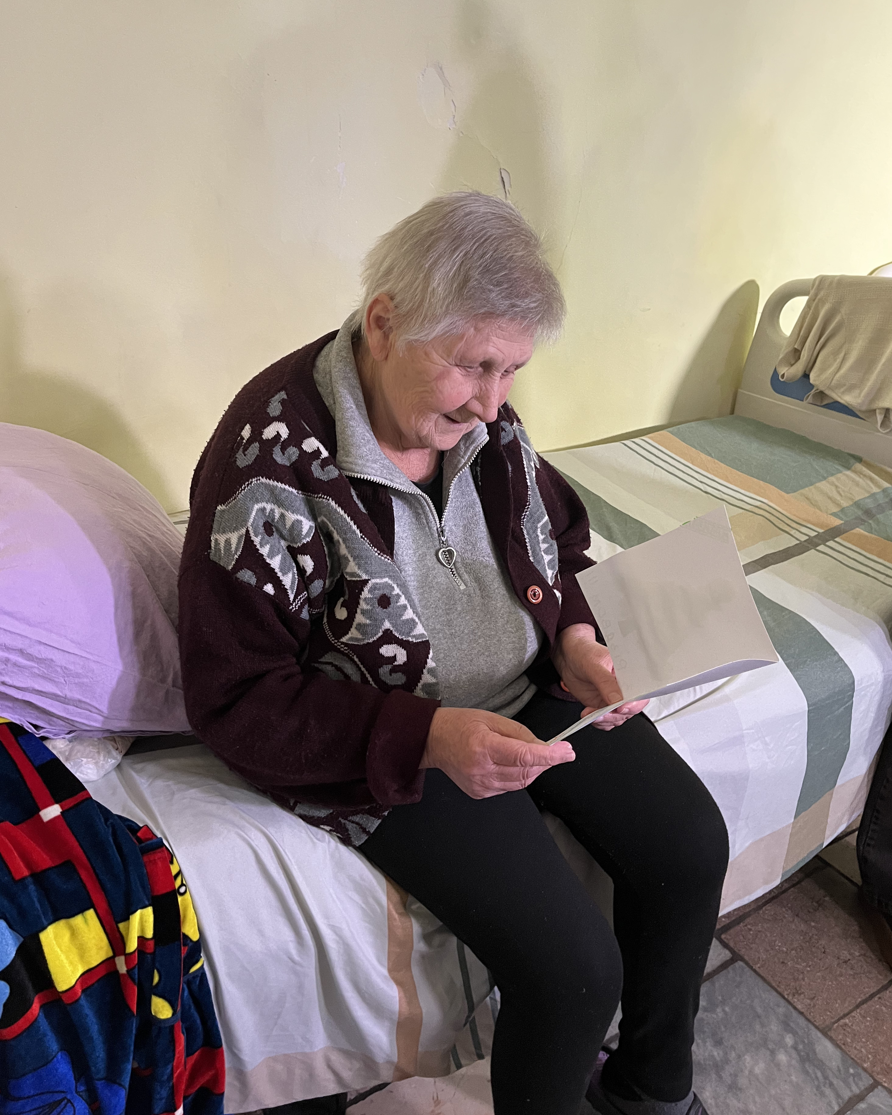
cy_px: 503
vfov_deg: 62.1
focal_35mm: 28
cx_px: 437
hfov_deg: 51.5
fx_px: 924
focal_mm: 5.1
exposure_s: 1/50
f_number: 1.6
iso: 250
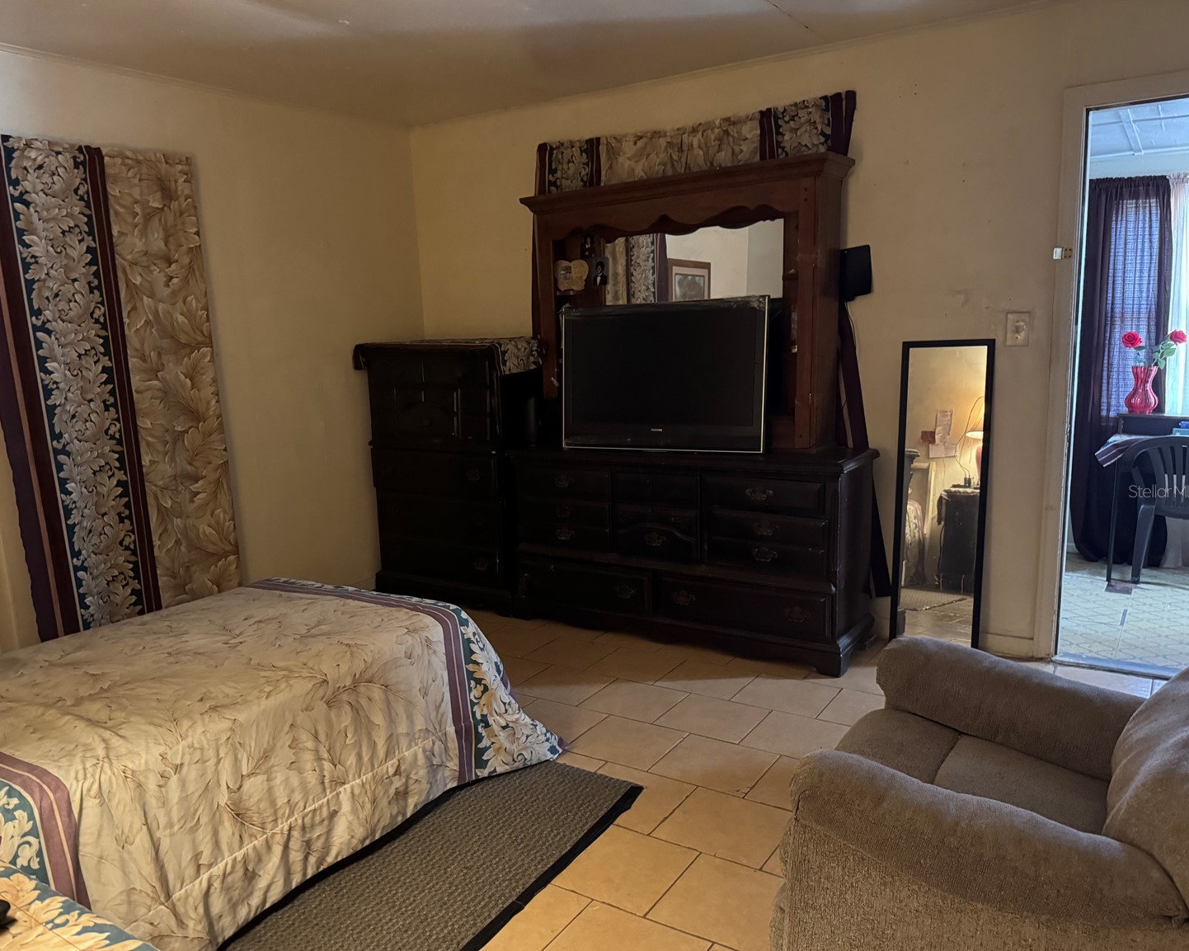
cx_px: 547
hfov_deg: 65.9
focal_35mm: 26
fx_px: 915
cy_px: 491
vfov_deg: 54.9
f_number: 1.78
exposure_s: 1/30
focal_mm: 6.76
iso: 1000
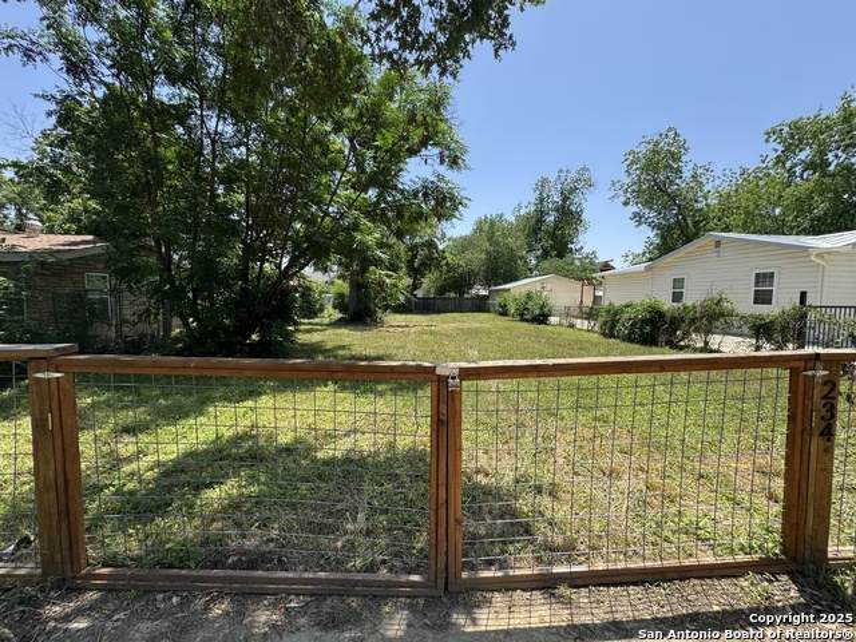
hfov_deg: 102.1
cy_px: 321
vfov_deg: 85.7
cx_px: 428
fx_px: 346
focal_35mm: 14
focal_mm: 2.22
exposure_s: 1/956
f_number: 2.2
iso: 40
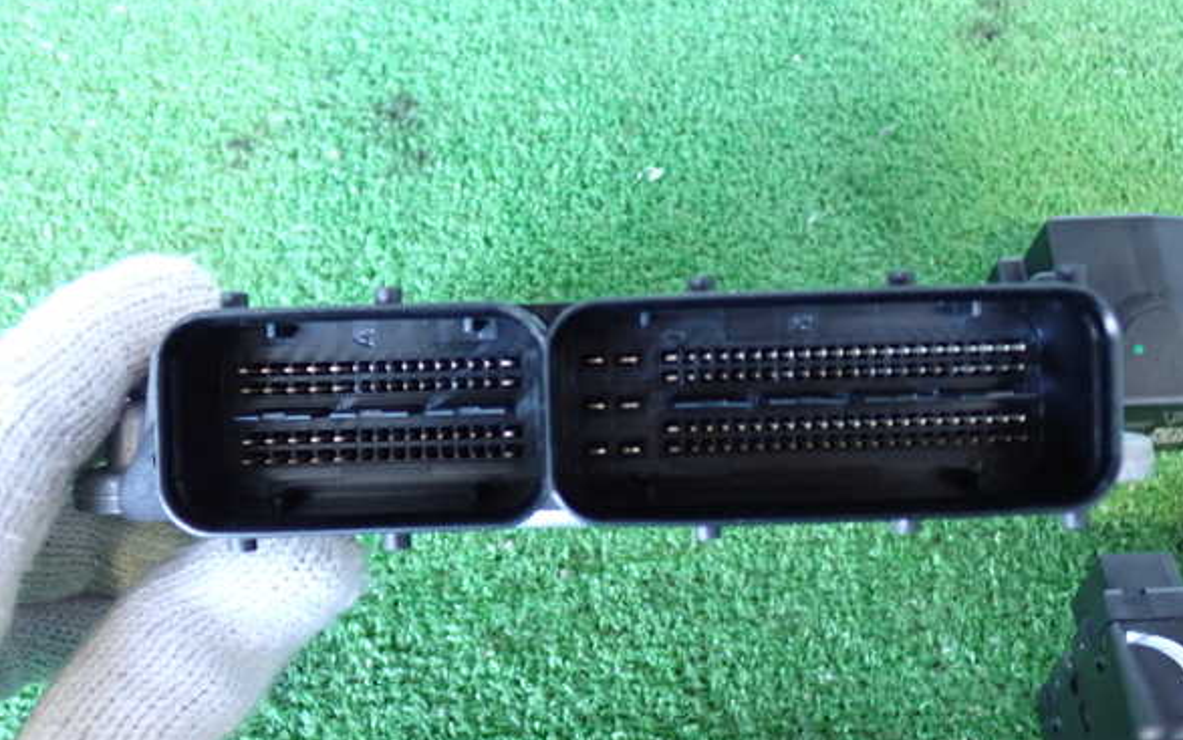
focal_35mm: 39
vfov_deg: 32.8
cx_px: 603
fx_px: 1258
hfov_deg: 50.4
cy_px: 379
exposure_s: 1/25
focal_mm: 6.37
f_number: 2.5
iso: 800
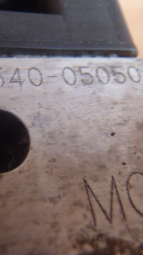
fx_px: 364
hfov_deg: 22.1
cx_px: 46
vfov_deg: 38.5
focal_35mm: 54
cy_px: 127
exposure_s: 1/5
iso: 200
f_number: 4.7
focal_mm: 6.64
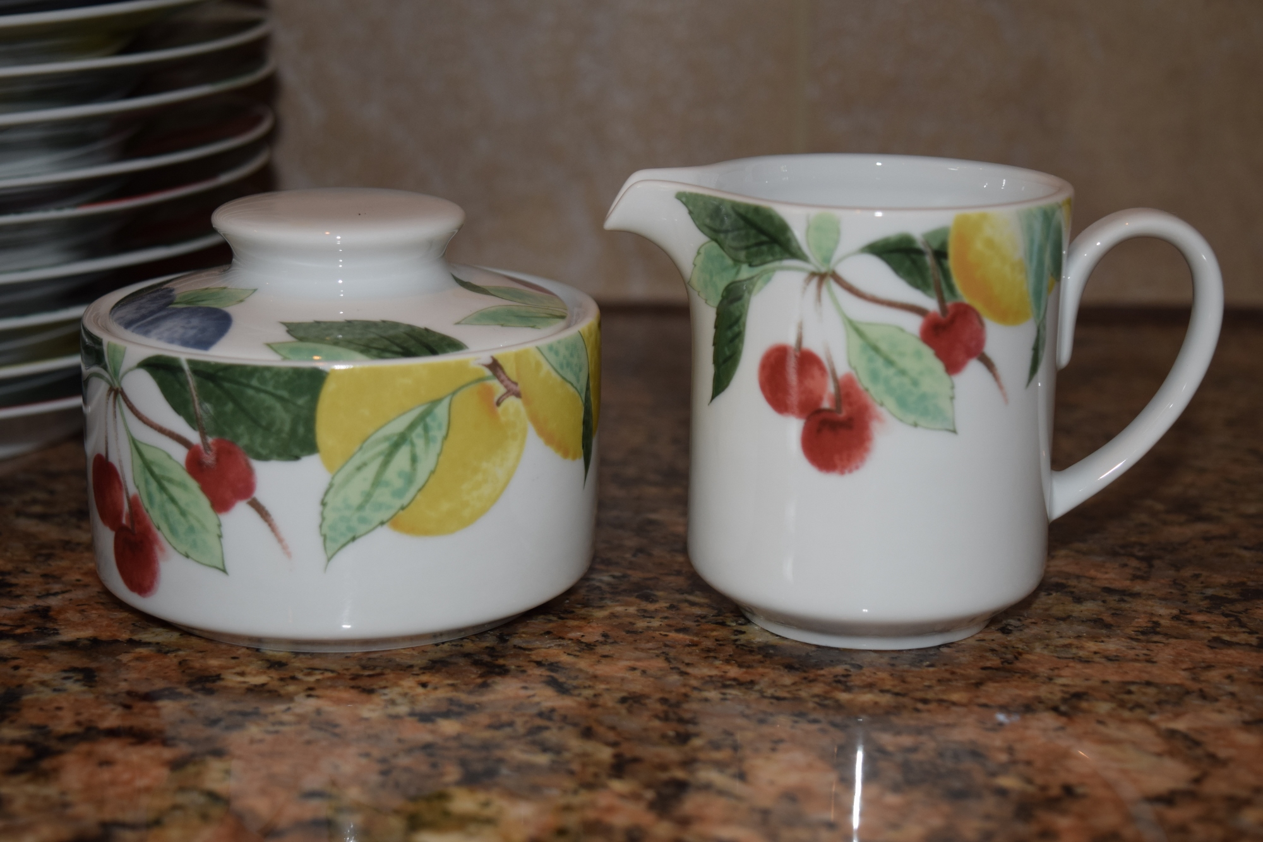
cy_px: 421
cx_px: 632
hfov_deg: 29.2
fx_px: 2420
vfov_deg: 19.7
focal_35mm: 69
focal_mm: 46
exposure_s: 1/30
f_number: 5
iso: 360
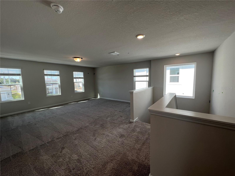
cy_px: 88
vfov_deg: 89.9
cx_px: 118
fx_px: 88
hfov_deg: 106.2
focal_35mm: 13
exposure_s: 1/183
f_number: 1.8
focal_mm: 1.57
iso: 32
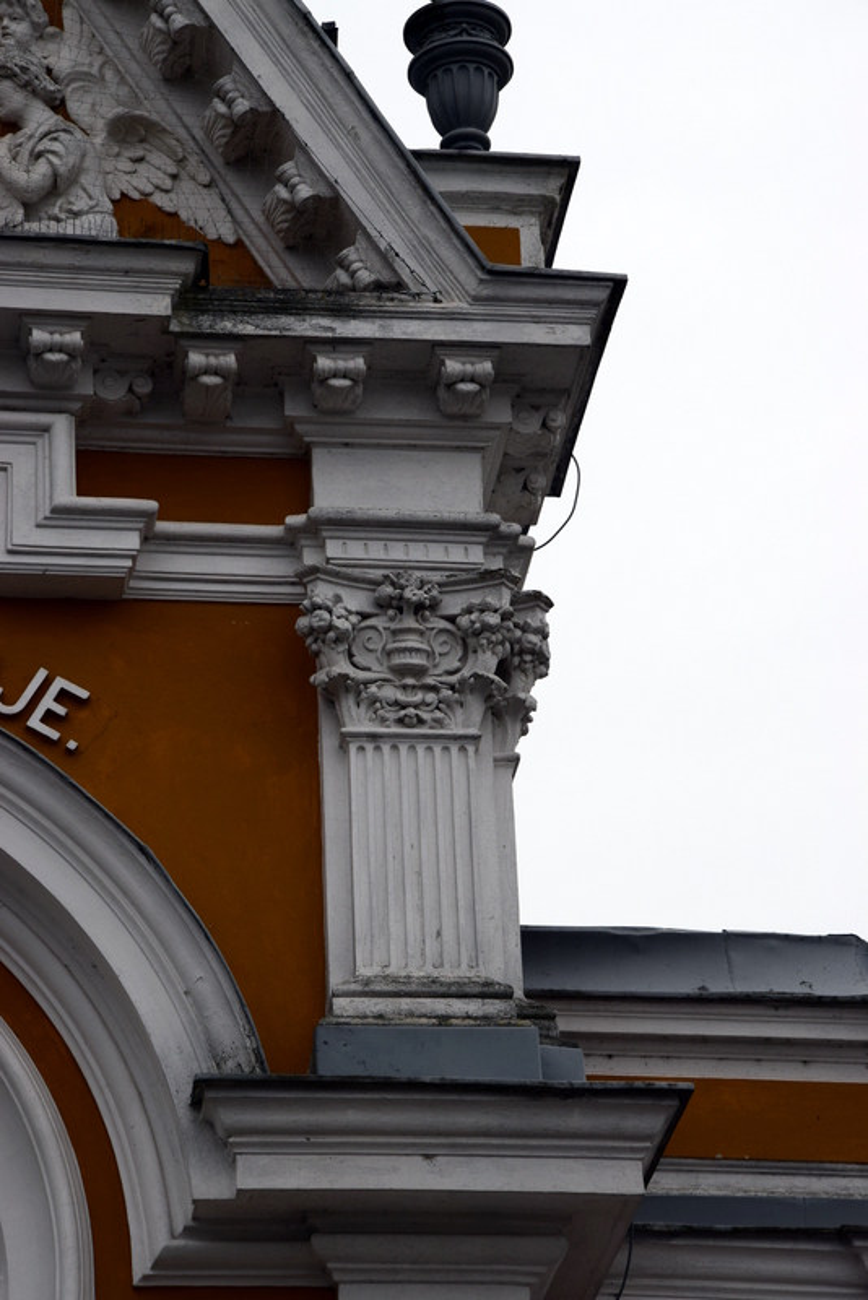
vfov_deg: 17.1
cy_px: 650
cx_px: 434
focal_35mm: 120
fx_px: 4336
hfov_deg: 11.4
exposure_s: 1/320
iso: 400
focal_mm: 80
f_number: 11
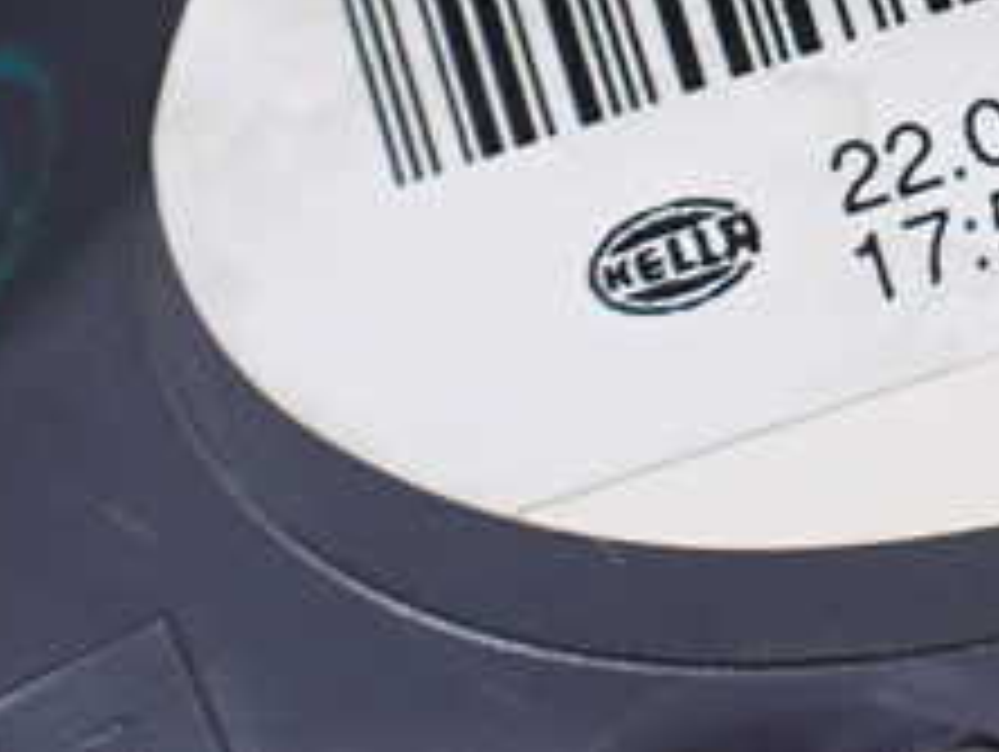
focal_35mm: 81
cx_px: 1004
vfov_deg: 17.7
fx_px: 2340
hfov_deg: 23.1
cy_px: -41
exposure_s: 1/100
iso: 800
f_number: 2.3
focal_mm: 5.4
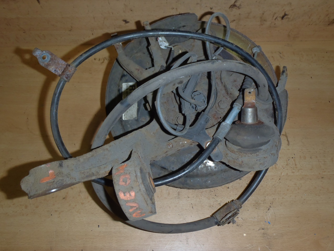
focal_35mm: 28
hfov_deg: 63.4
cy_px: 126
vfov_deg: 49.7
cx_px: 167
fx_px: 270
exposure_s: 1/30
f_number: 3.9
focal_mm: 5
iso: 100
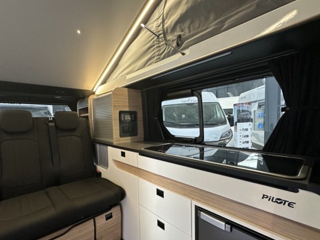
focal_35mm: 17
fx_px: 157
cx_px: 139
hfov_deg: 90.5
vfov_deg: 74.5
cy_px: 131
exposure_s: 1/50
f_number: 2.2
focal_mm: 2.22
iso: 640
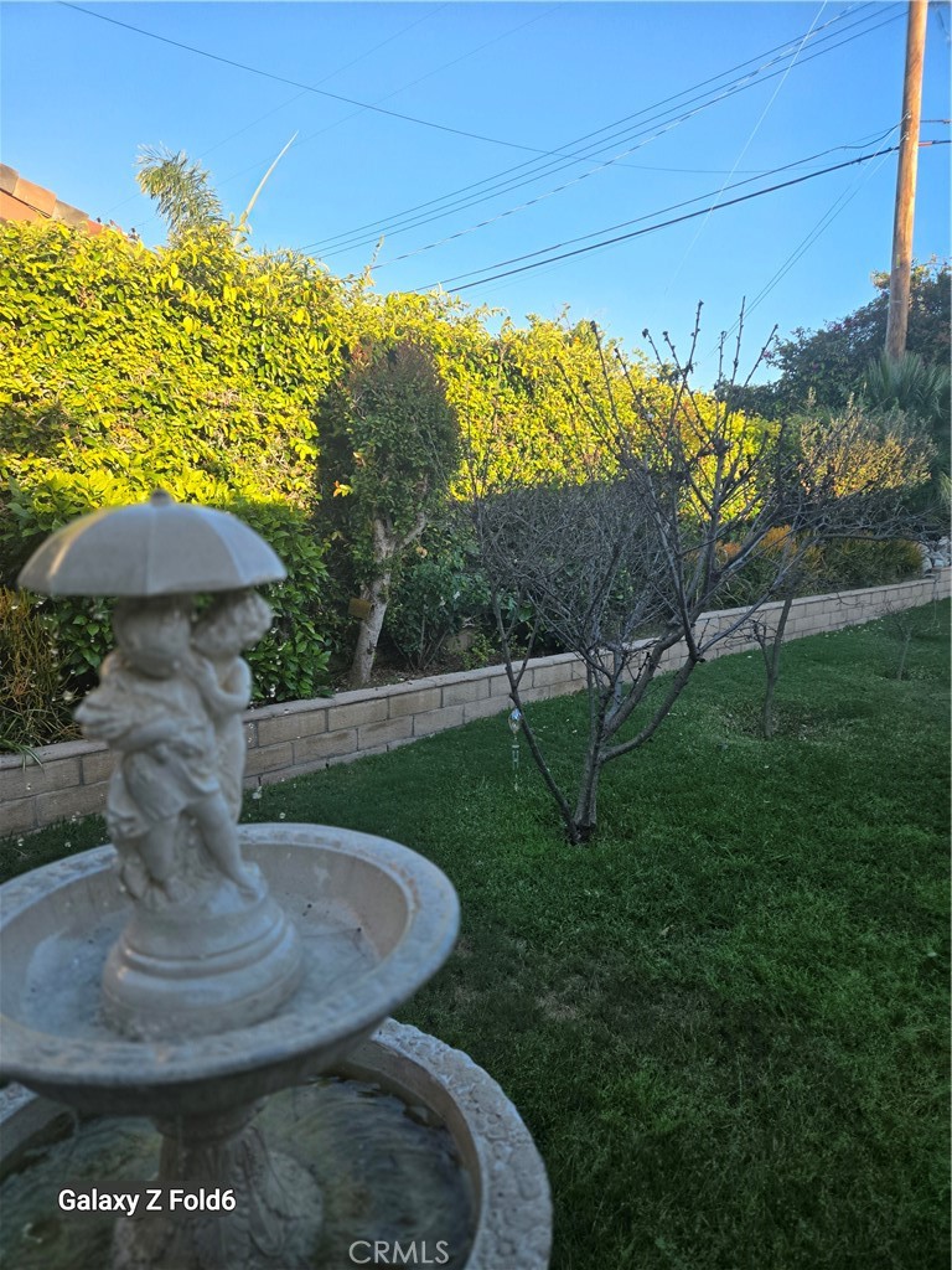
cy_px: 635
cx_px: 476
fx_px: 843
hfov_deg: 58.9
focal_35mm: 23
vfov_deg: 73.9
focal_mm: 5.4
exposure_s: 1/2000
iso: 100
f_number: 1.8
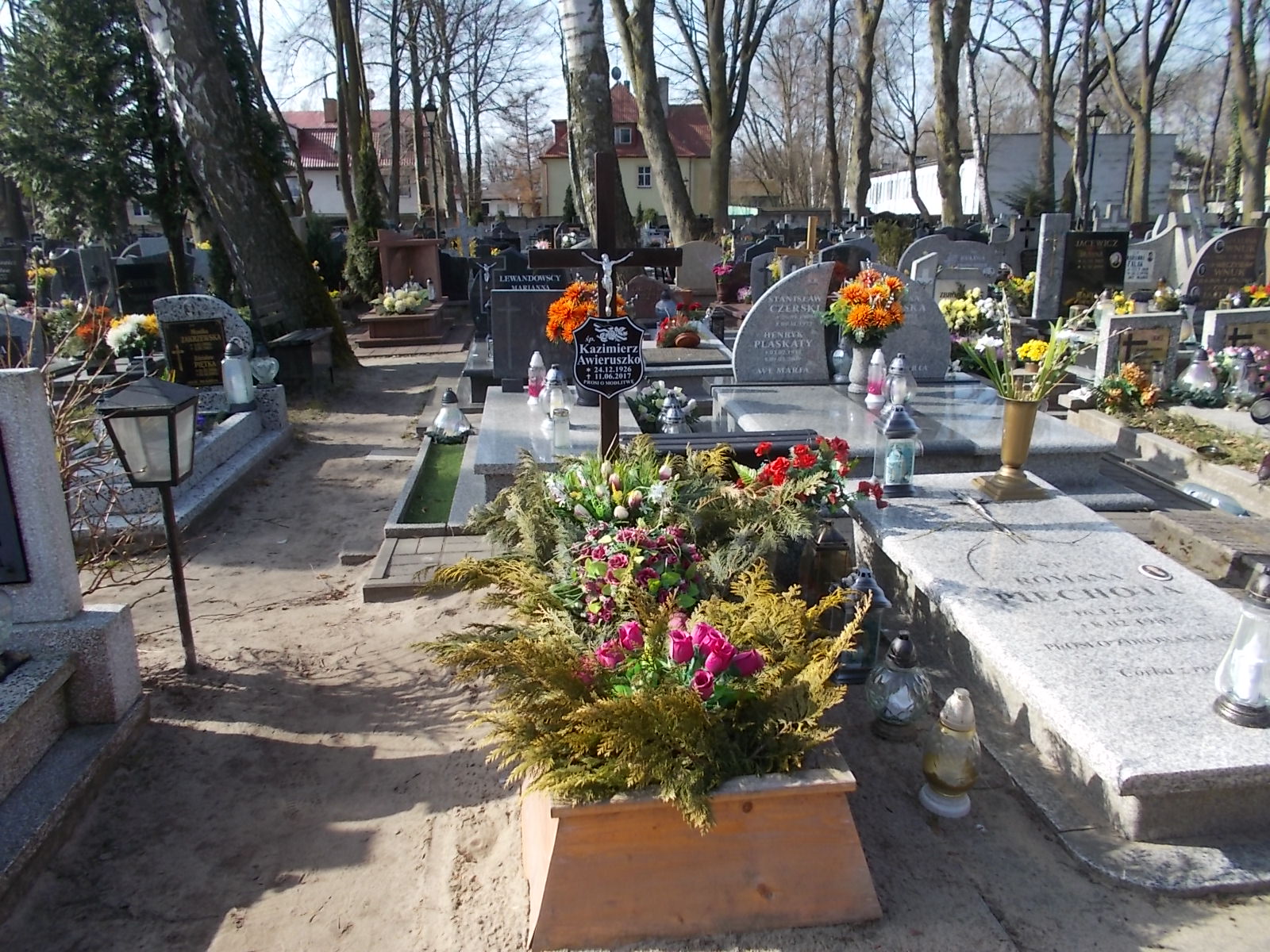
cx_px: 635
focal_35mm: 26
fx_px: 954
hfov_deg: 67.3
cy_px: 476
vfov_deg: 53.1
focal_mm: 4.6
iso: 80
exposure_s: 1/500
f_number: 3.2
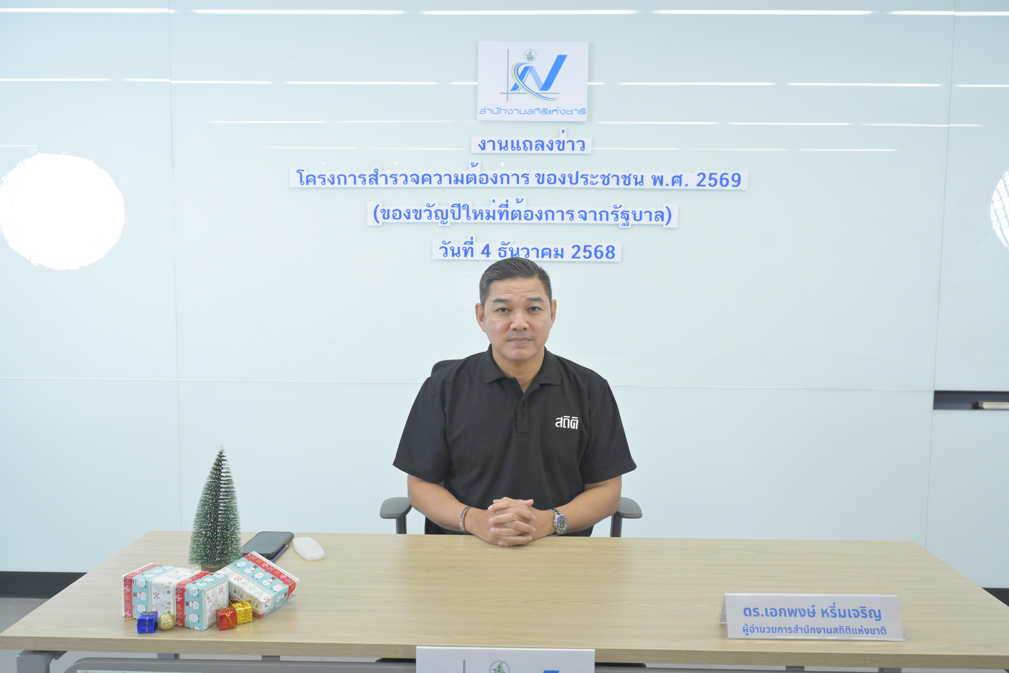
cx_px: 504
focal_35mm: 30
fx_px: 855
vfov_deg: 43.0
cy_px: 336
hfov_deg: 61.1
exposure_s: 1/160
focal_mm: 30.5
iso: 3200
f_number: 5.6
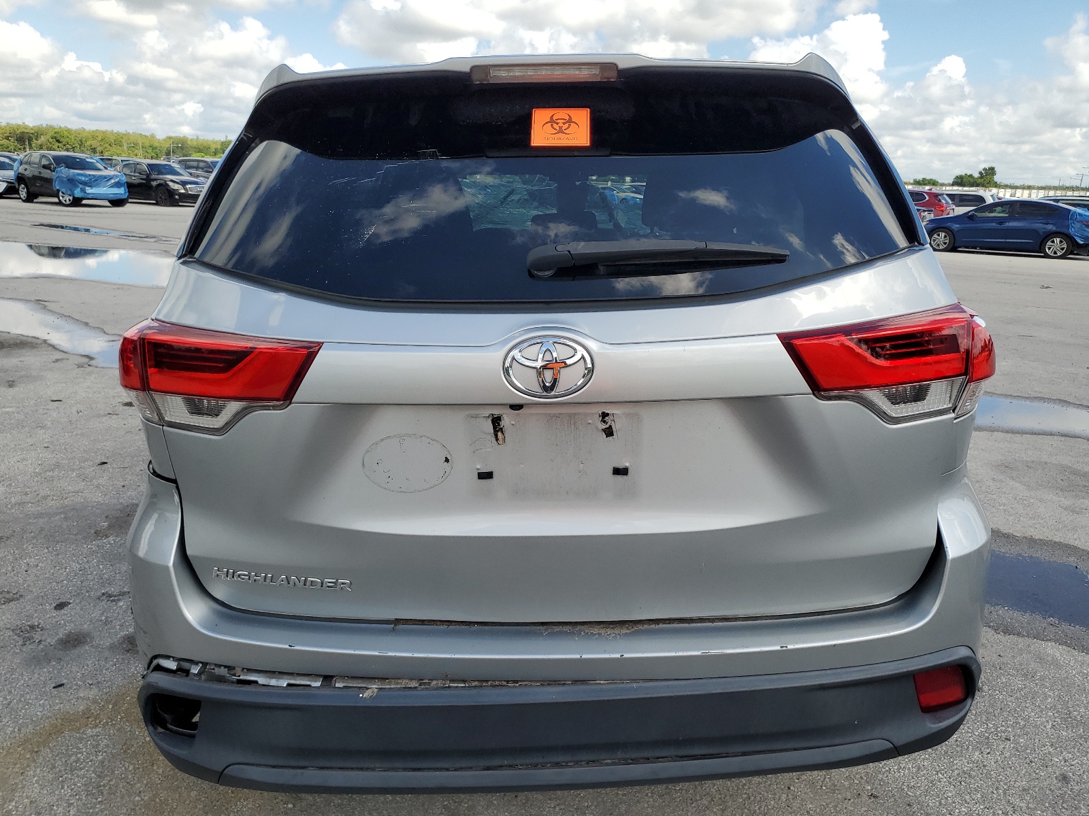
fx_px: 818
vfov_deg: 53.1
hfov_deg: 67.3
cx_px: 544
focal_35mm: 26
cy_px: 408
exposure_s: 1/2500
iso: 50
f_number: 1.5
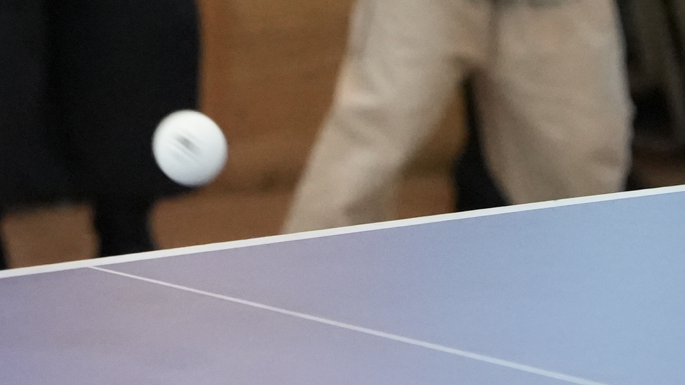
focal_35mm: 280
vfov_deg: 4.3
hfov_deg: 7.7
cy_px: -467
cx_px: 146
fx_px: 5085
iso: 8000
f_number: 2.8
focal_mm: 62
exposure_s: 1/800
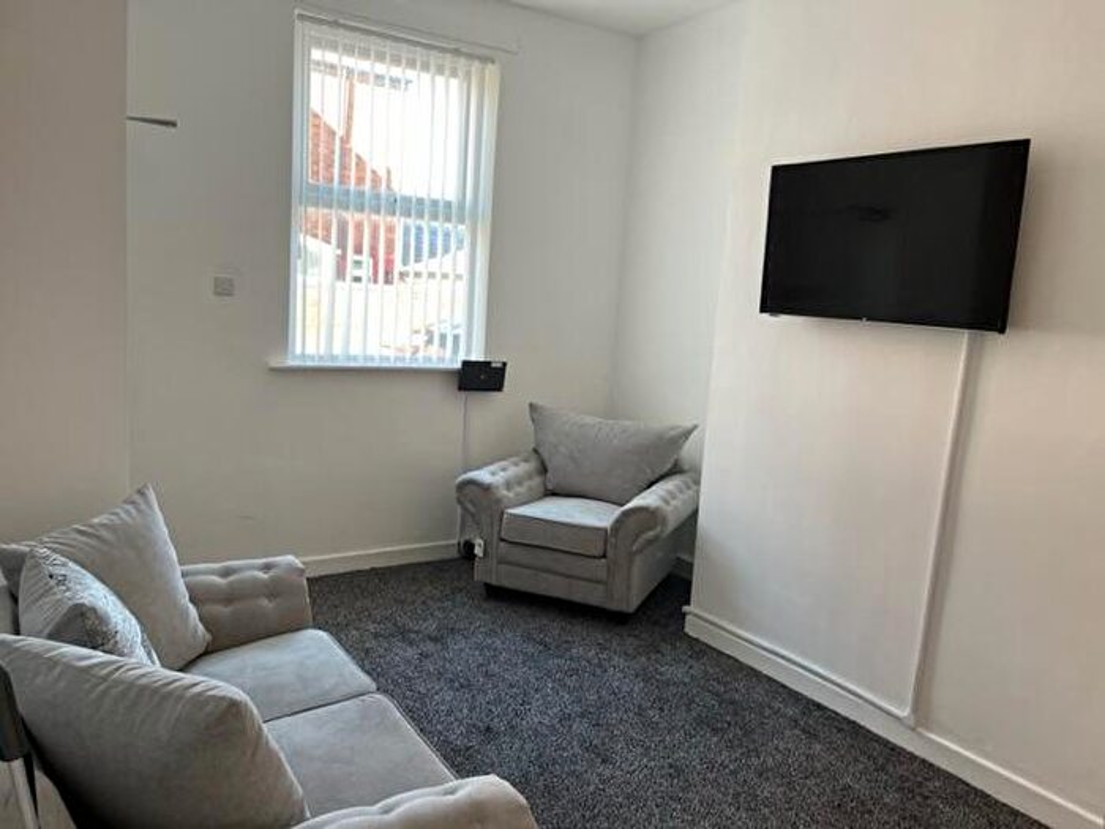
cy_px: 414
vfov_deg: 53.1
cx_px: 552
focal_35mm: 26
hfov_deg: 67.3
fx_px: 830
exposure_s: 1/121
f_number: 1.6
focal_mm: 5.1
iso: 125
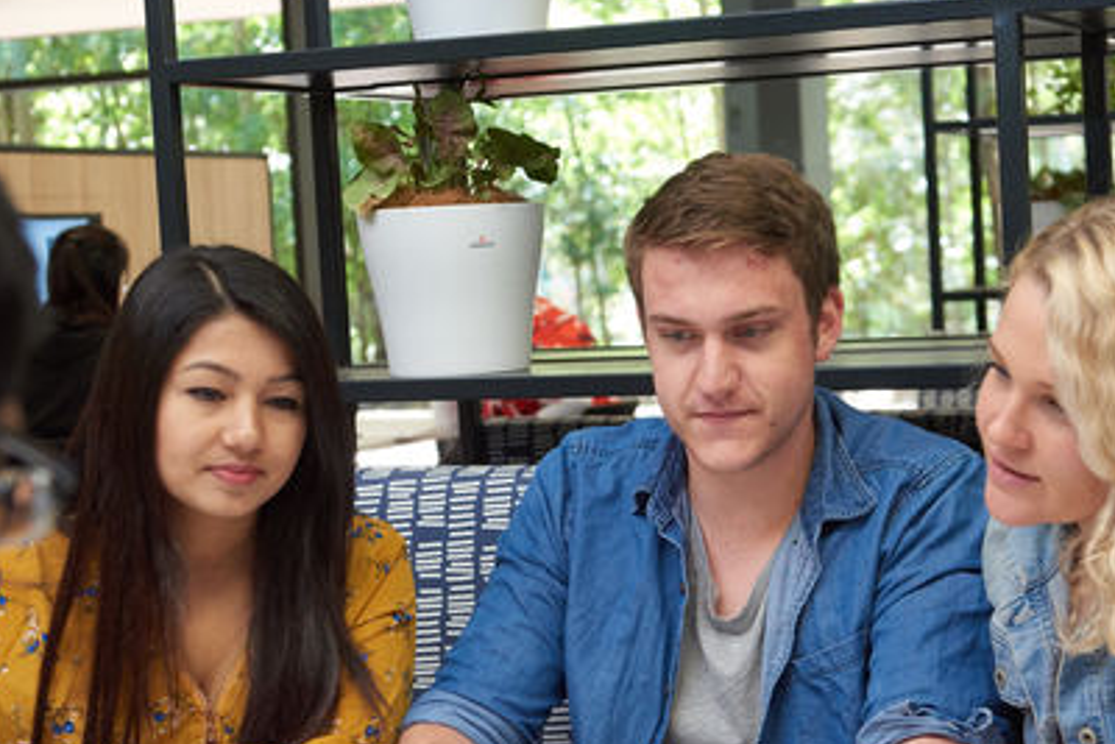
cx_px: 769
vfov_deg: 17.3
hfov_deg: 25.5
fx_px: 2448
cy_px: 412
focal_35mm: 79
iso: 1600
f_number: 4
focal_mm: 42
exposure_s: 1/160
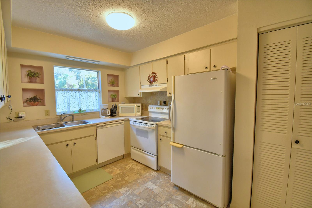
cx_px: 156
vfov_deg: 77.3
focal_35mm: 15
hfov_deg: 100.4
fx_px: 130
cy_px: 104
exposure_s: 1/50
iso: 400
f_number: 4.5
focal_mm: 10
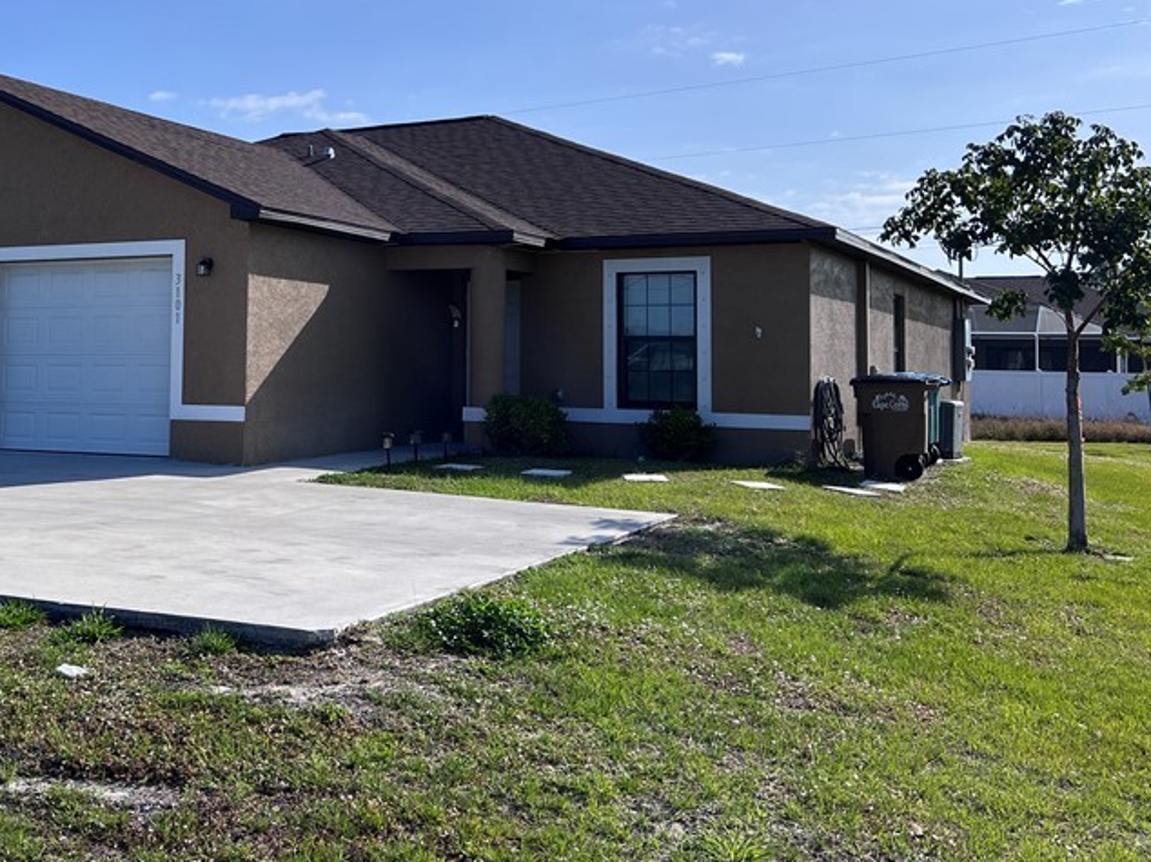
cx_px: 314
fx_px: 1396
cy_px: 272
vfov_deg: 33.9
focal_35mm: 42
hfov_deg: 43.6
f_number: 1.5
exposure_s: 1/6993
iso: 50
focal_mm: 5.7
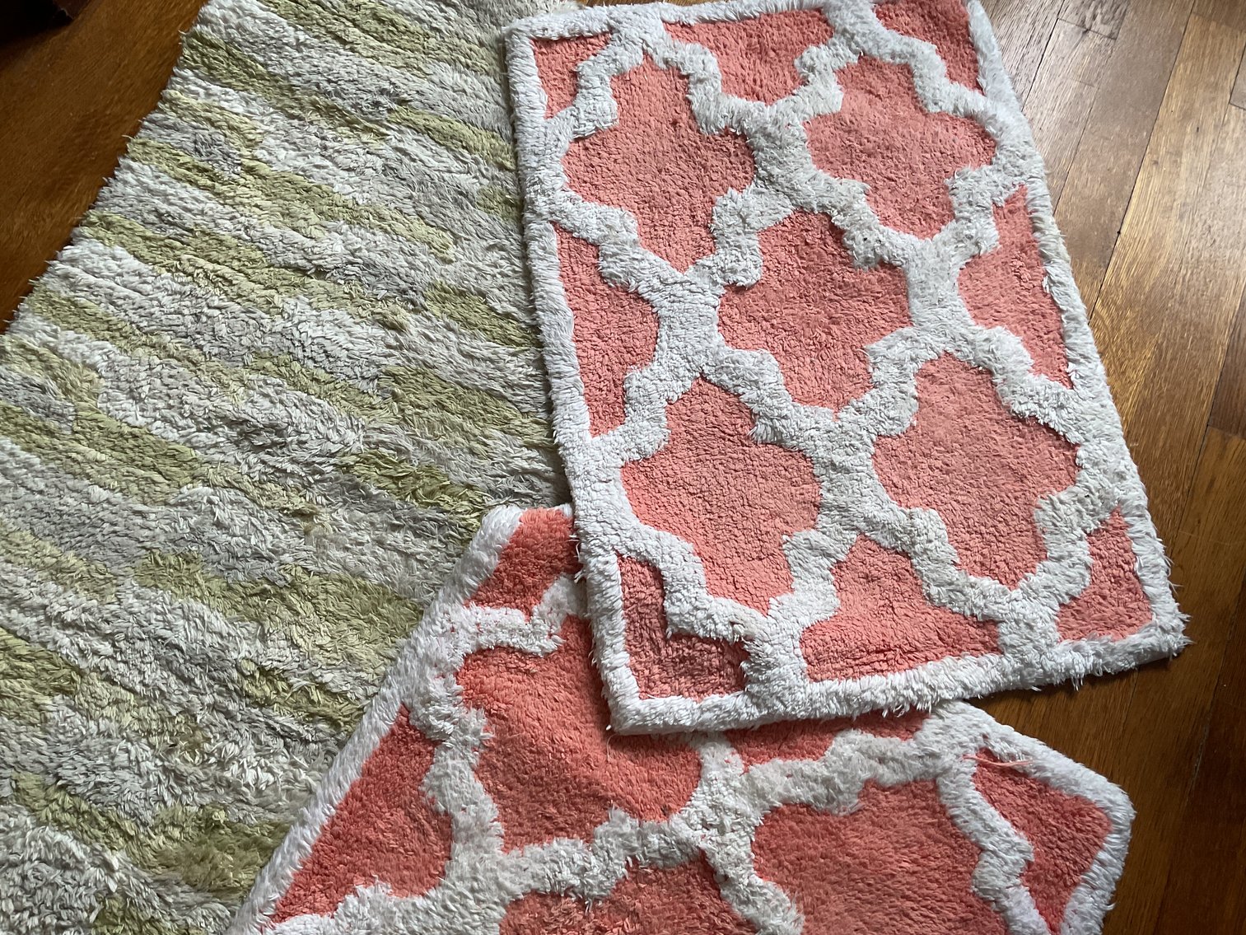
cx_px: 623
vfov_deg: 48.2
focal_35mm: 29
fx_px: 1044
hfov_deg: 61.7
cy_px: 468
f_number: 1.8
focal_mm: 3
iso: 64
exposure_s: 1/60
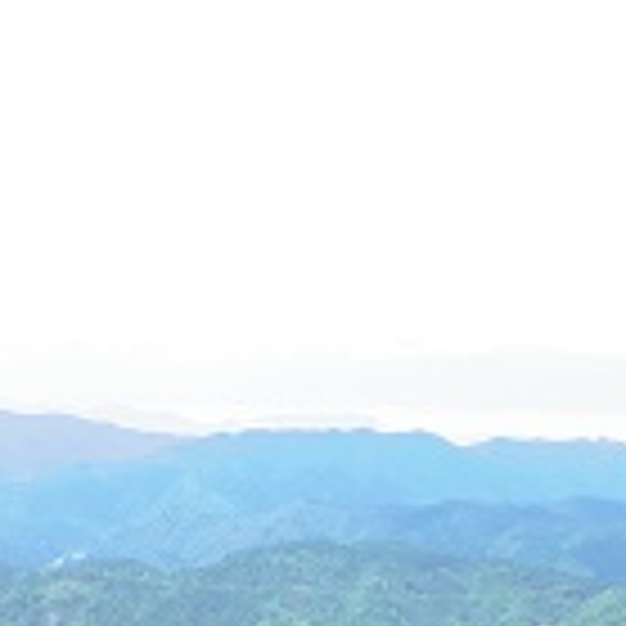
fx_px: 3028
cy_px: 351
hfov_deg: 11.8
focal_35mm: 148
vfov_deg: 11.8
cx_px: 144
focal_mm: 12.6
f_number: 4
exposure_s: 1/125
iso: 100
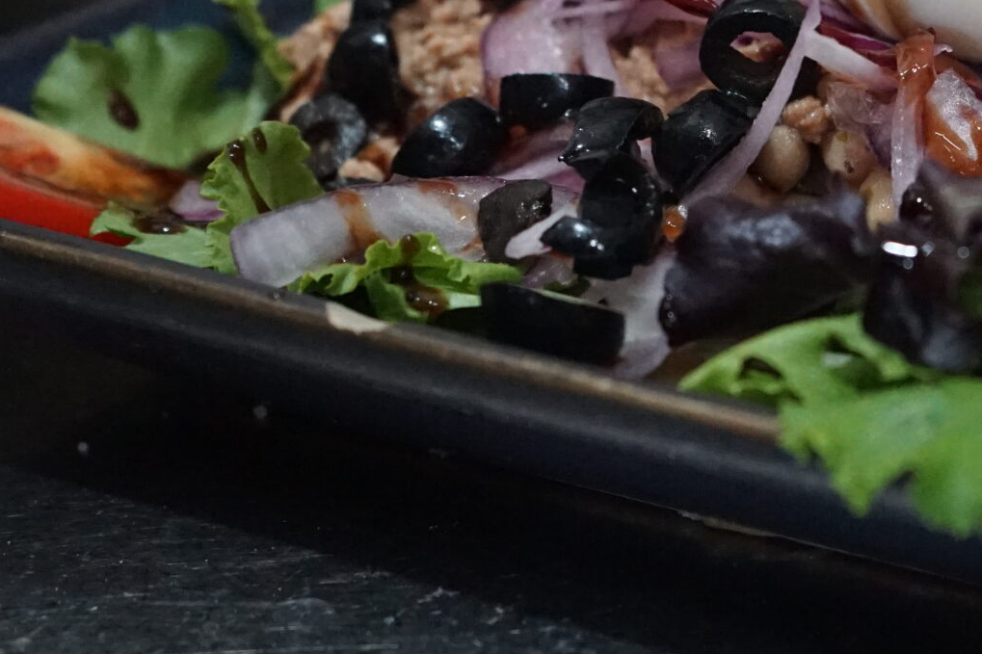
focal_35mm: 98
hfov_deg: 20.4
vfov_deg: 13.8
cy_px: 31
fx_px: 2673
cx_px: 905
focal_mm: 39
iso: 6400
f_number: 4
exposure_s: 1/160
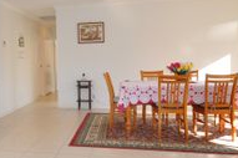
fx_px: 244
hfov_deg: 48.9
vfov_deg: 35.7
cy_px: 63
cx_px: 47
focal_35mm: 37
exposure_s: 1/80
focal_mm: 10
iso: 400
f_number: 5
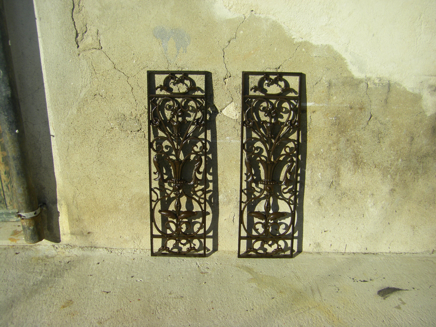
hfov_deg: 49.0
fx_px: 479
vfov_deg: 37.7
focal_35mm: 38
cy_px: 164
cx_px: 218
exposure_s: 1/250
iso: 64
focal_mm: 6.3
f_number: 7
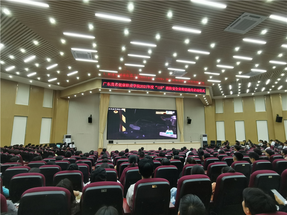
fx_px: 149
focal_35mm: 18
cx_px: 144
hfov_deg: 87.8
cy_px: 108
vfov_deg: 71.6
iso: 320
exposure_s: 1/33.3
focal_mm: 2.26
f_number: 2.2
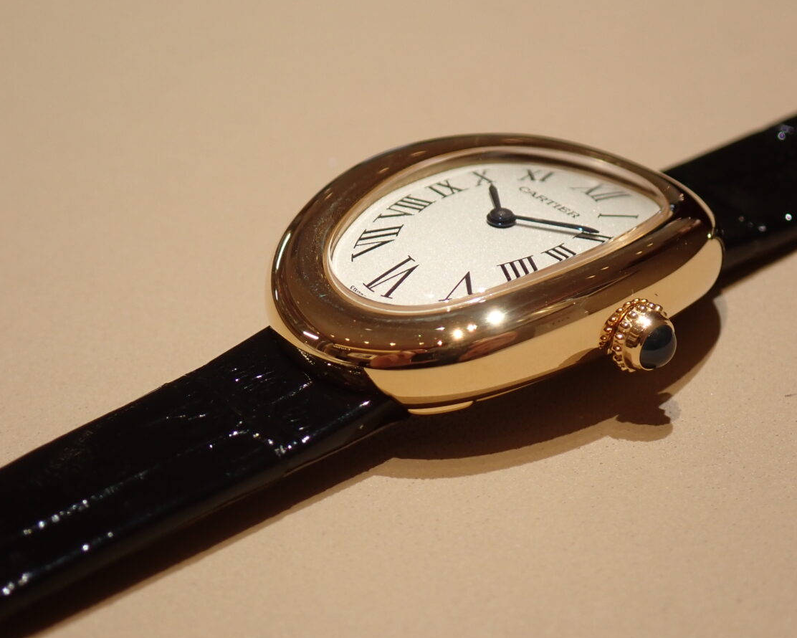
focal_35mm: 99
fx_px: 2336
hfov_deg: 19.4
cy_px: 321
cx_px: 378
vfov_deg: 15.6
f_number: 4.7
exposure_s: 1/125
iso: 200
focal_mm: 16.79
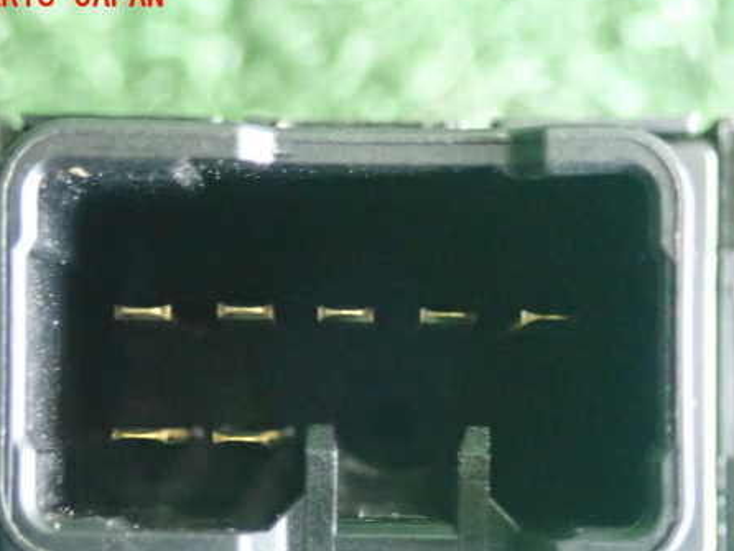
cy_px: 345
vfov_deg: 18.0
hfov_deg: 23.8
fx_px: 1740
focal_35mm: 82
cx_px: 359
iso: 3200
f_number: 3.6
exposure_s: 1/30
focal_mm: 11.01
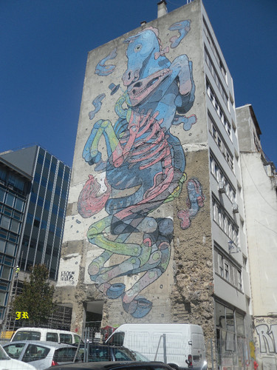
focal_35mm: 35
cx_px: 138
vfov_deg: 52.6
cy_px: 185
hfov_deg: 40.7
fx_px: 373
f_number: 8.2
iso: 80
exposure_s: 1/279
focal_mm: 6.3
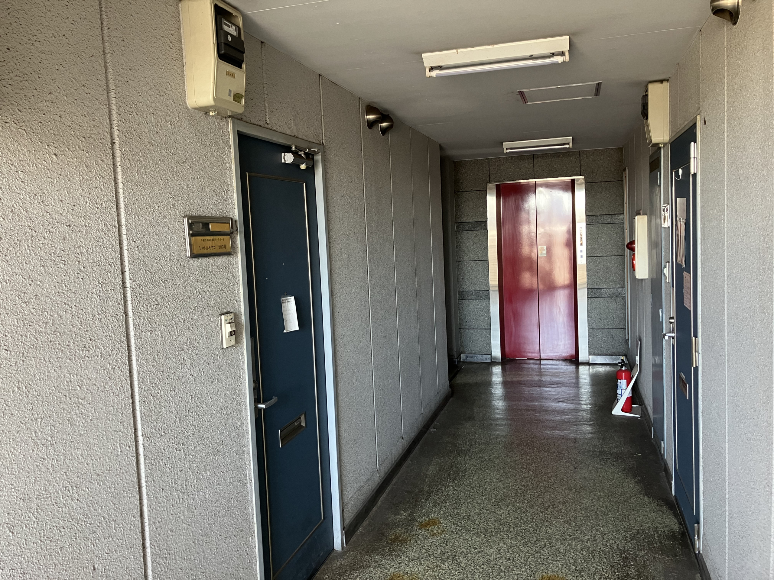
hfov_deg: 63.4
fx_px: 626
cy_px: 290
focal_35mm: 28
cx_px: 387
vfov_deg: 49.7
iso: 160
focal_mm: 3.99
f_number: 1.8
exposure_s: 1/60
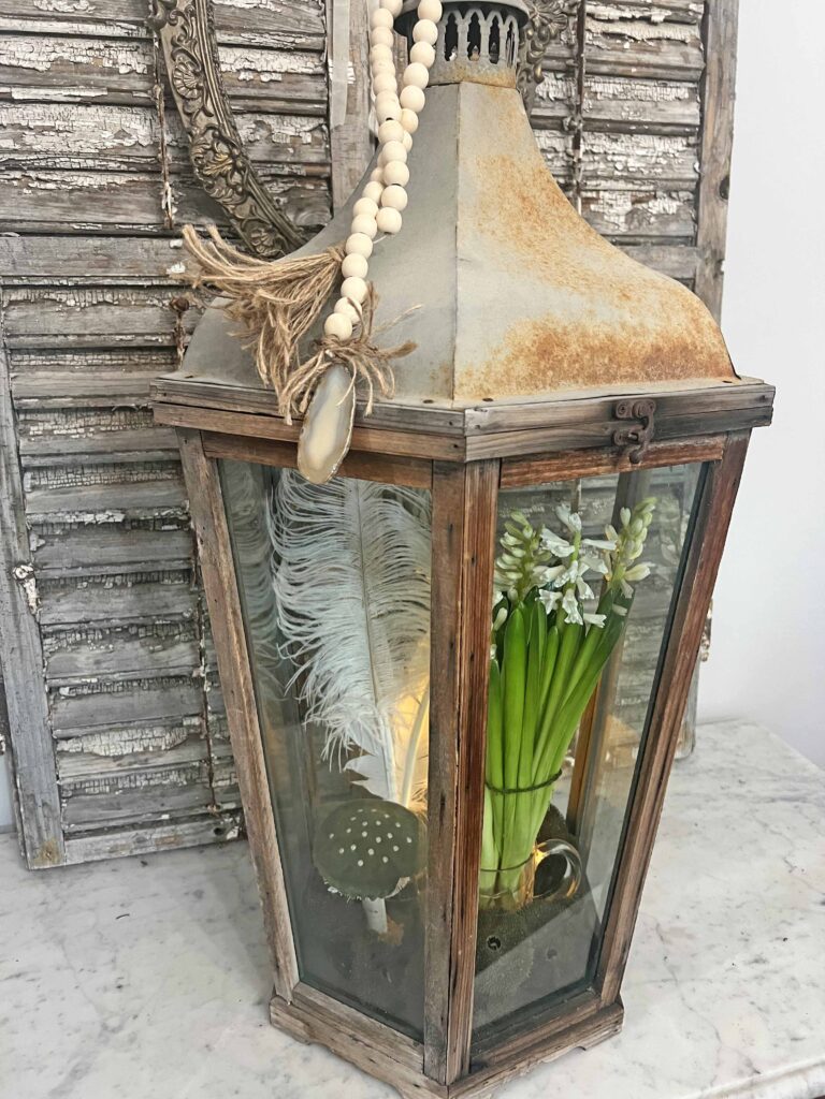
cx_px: 412
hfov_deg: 53.1
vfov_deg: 67.3
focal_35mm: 26
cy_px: 550
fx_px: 826
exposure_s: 1/60
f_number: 1.5
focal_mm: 5.7
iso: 320
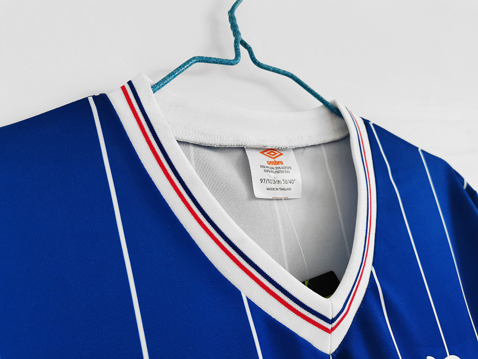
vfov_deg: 53.1
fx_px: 359
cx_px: 239
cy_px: 180
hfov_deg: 67.3
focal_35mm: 26
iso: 125
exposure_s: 1/100
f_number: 1.8
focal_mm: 5.58
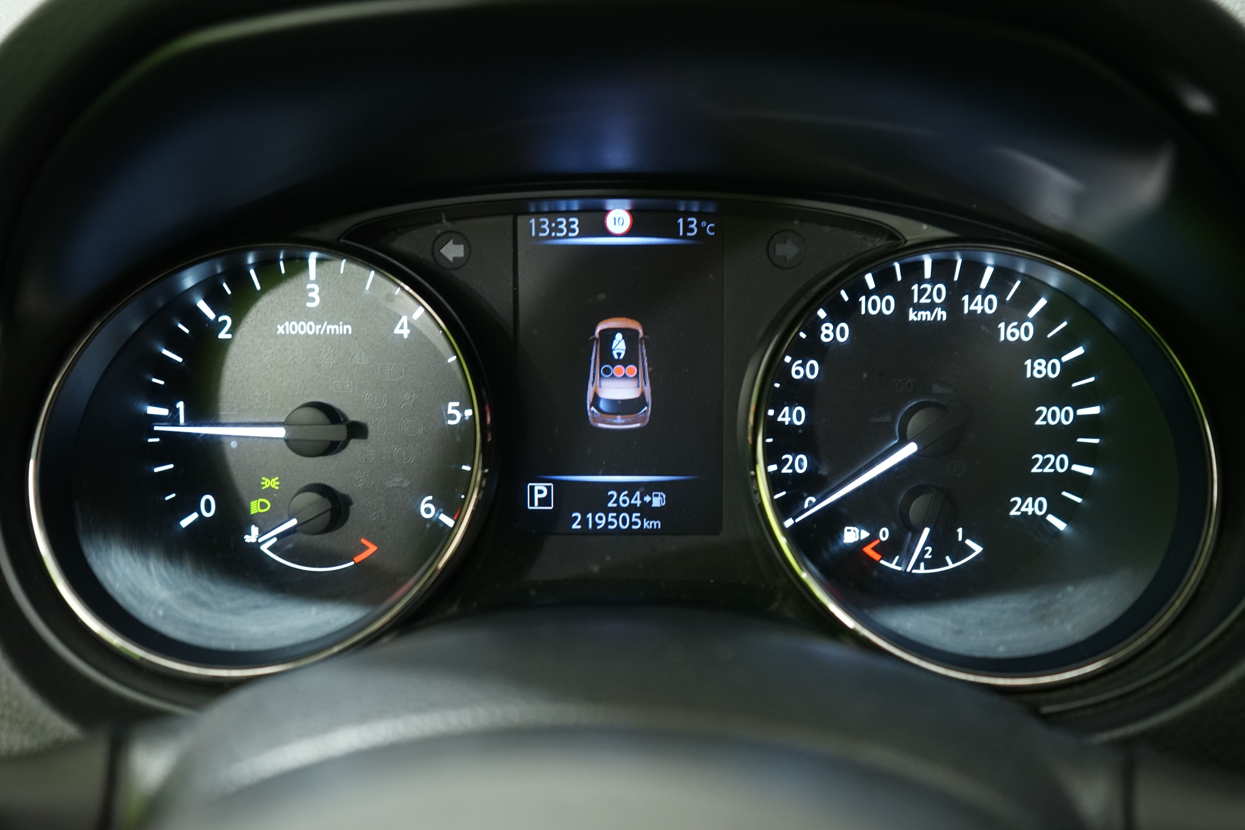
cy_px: 415
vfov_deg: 37.9
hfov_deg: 54.4
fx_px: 1210
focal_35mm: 35
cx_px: 622
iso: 1000
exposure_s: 1/20
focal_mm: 35
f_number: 4
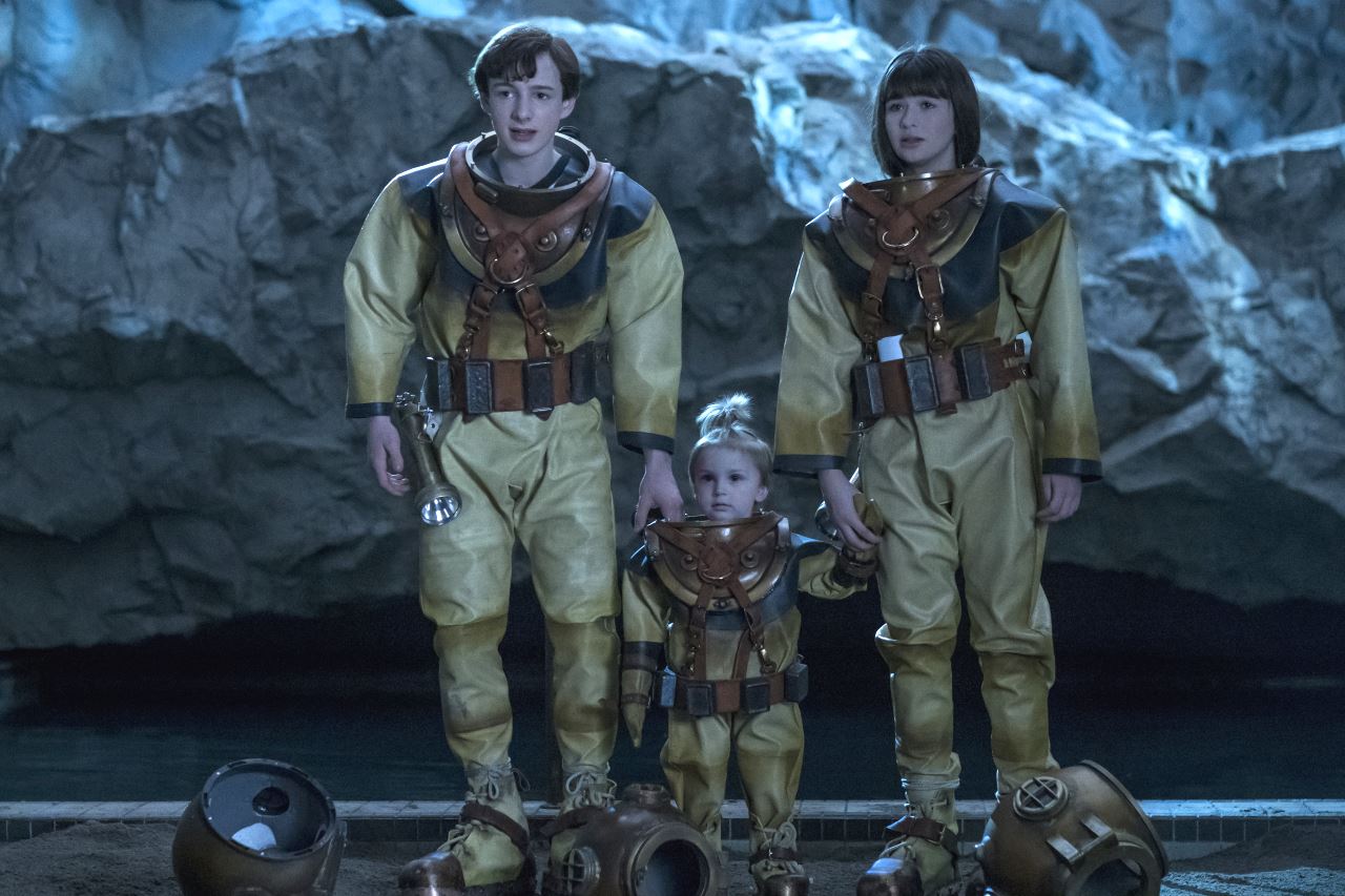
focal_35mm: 84
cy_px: 448
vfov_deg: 16.3
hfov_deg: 24.2
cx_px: 672
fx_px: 3138
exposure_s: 1/125
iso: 8000
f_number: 2
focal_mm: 56
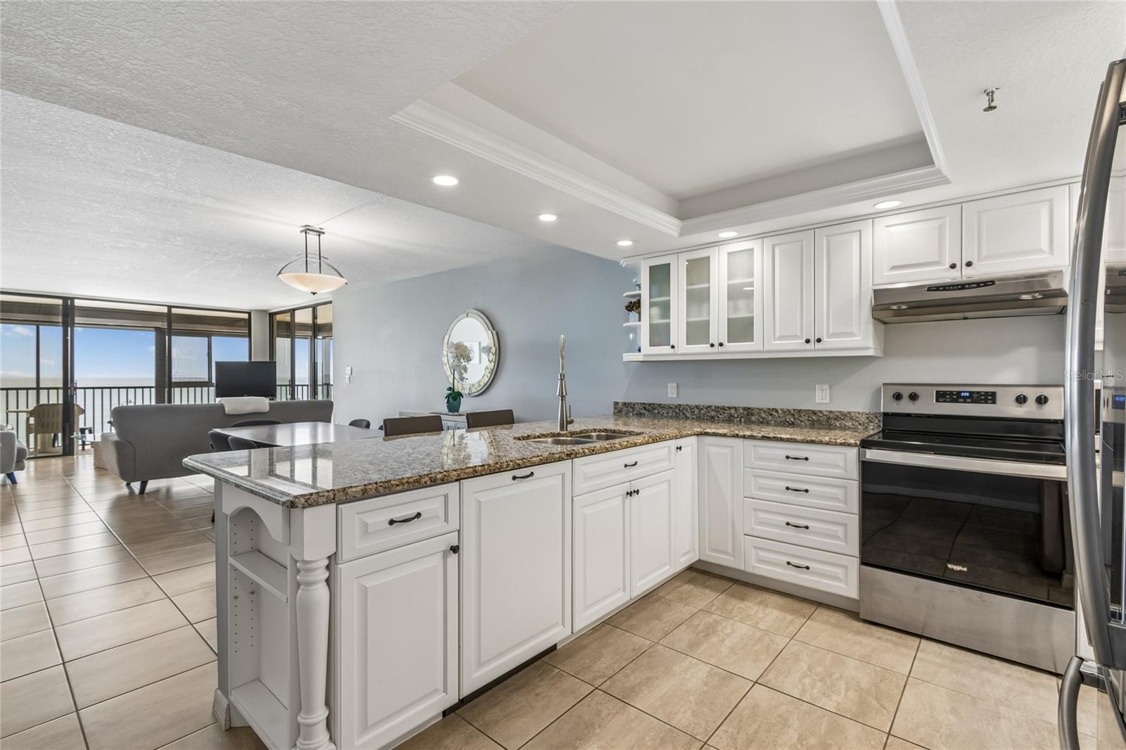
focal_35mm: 15
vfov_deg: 77.3
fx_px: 469
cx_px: 563
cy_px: 375
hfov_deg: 100.4
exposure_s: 1/5
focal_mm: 10
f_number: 7.1
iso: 100
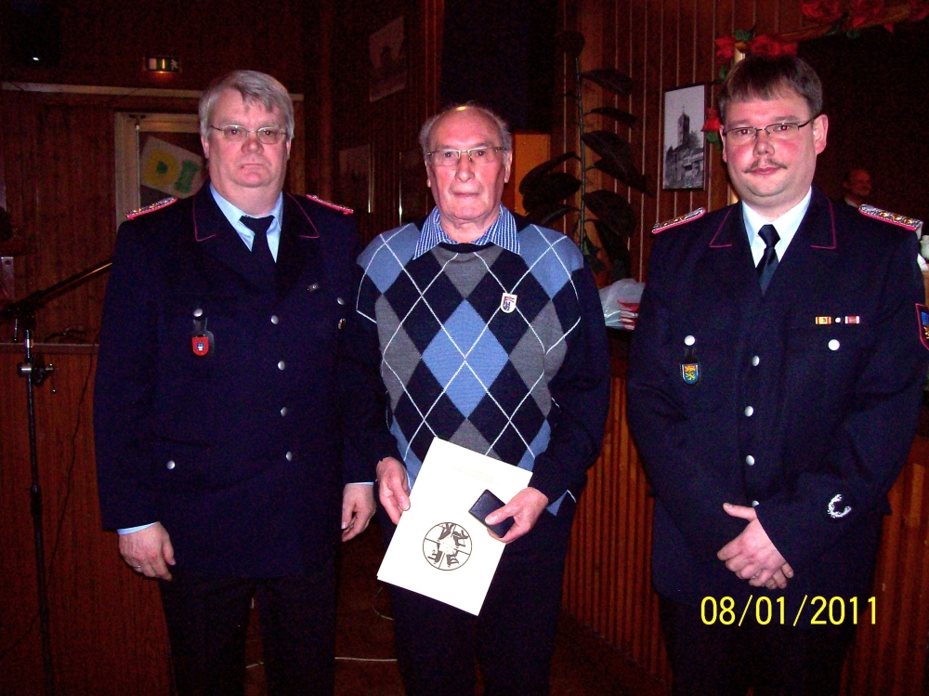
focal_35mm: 36
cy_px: 348
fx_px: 966
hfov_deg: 51.4
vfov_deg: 39.6
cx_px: 464
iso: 140
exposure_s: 1/64
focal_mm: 6
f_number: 2.7
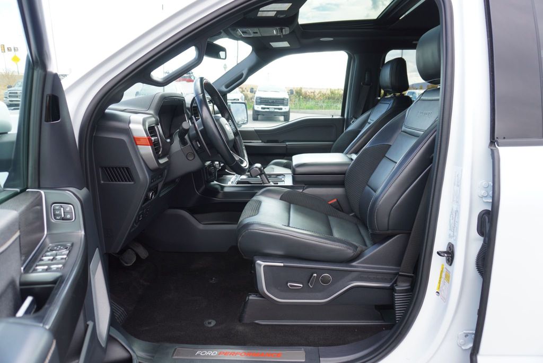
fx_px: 362
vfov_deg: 53.2
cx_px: 272
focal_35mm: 24
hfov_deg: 73.7
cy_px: 182
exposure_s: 1/80
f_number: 4.5
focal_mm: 16
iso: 100
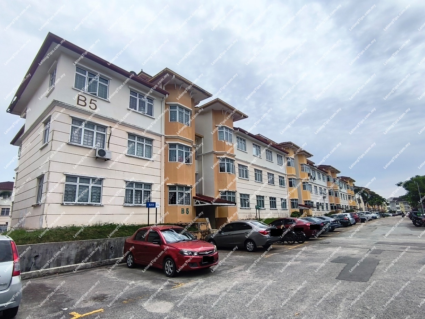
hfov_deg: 98.2
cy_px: 160
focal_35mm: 15
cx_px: 212
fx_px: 184
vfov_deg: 81.7
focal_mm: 1.65
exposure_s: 1/3922
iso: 50
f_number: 2.2
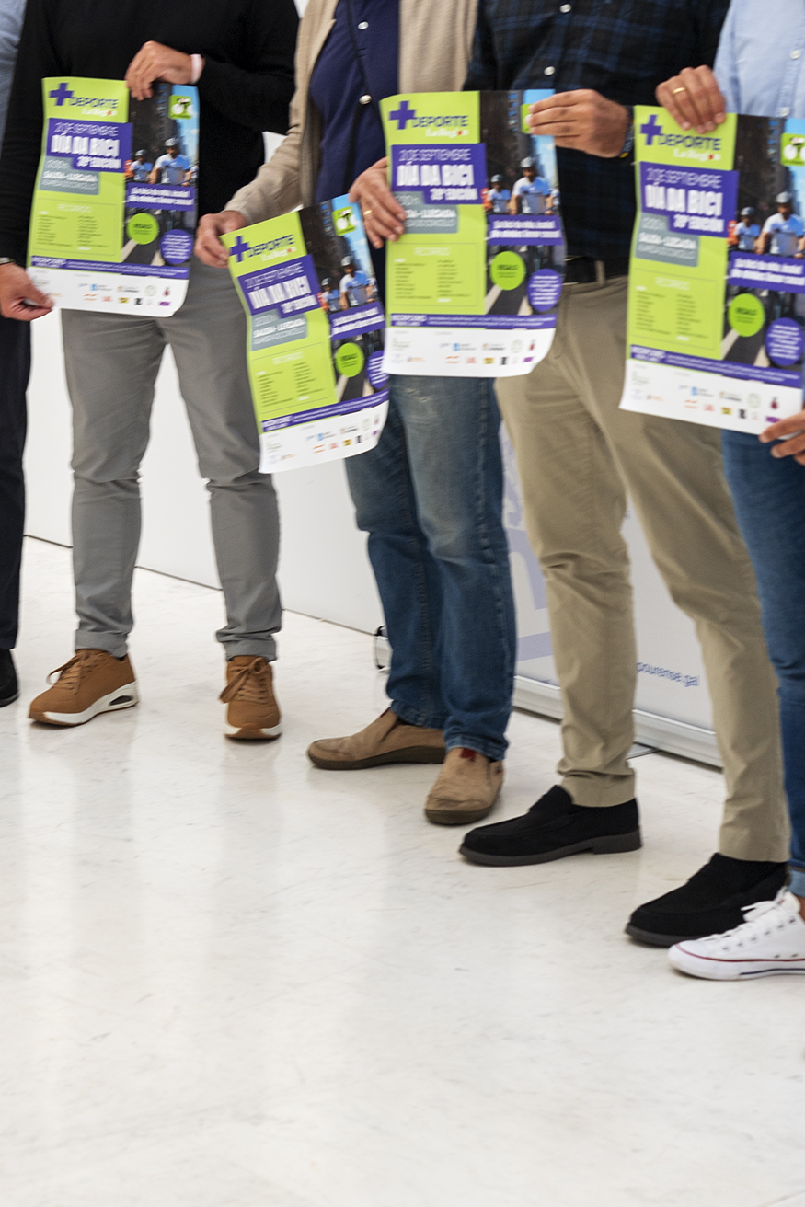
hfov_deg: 15.2
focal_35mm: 90
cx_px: 283
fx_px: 3018
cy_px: 164
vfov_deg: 22.2
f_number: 4
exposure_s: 1/100
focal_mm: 50
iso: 320
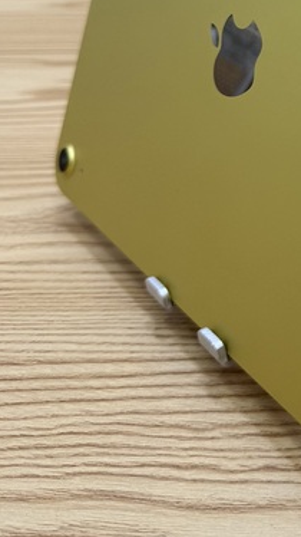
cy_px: 47
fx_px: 895
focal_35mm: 63
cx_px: 469
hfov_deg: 17.0
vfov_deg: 31.7
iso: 64
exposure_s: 1/120
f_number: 1.78
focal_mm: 6.76
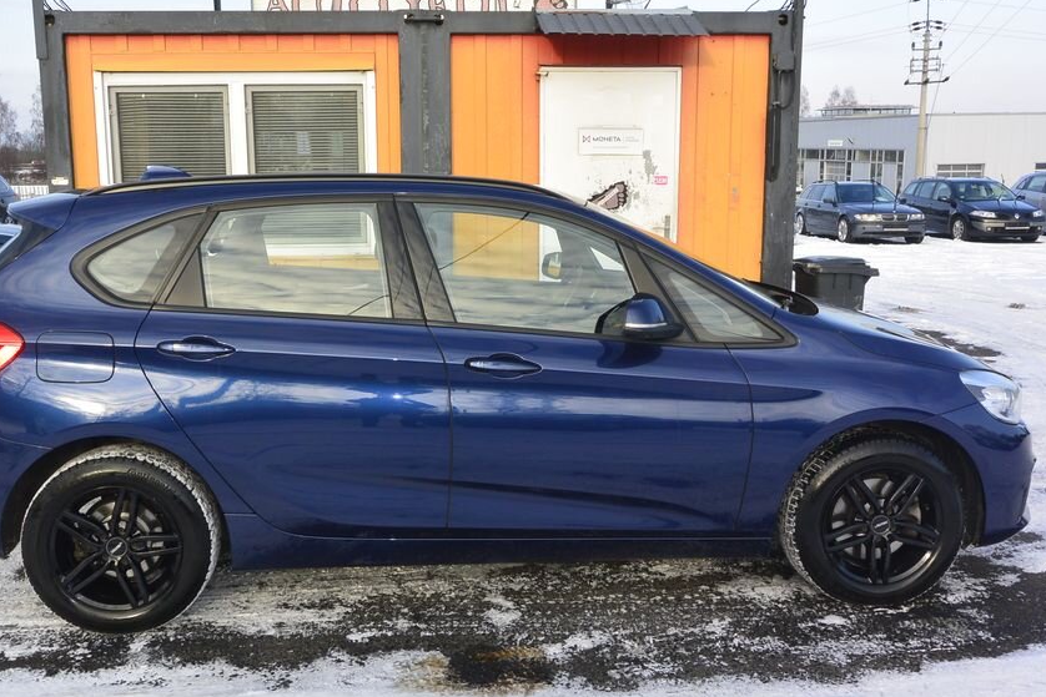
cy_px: 320
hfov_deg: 57.1
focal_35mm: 33
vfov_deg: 40.0
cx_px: 473
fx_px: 959
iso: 160
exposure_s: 1/250
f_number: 5.6
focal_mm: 10
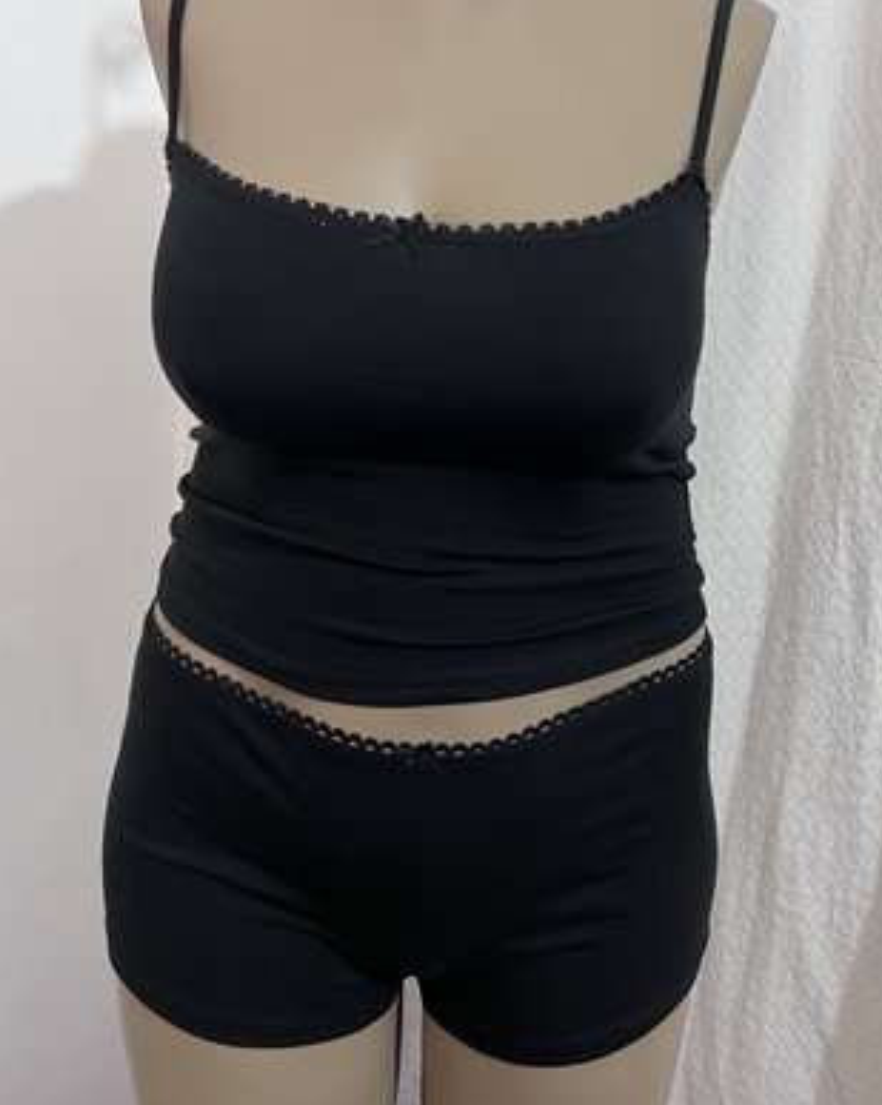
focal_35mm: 35
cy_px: 415
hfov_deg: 42.0
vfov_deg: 51.0
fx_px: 1143
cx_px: 514
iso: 100
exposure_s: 1/50
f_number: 1.5
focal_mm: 5.7
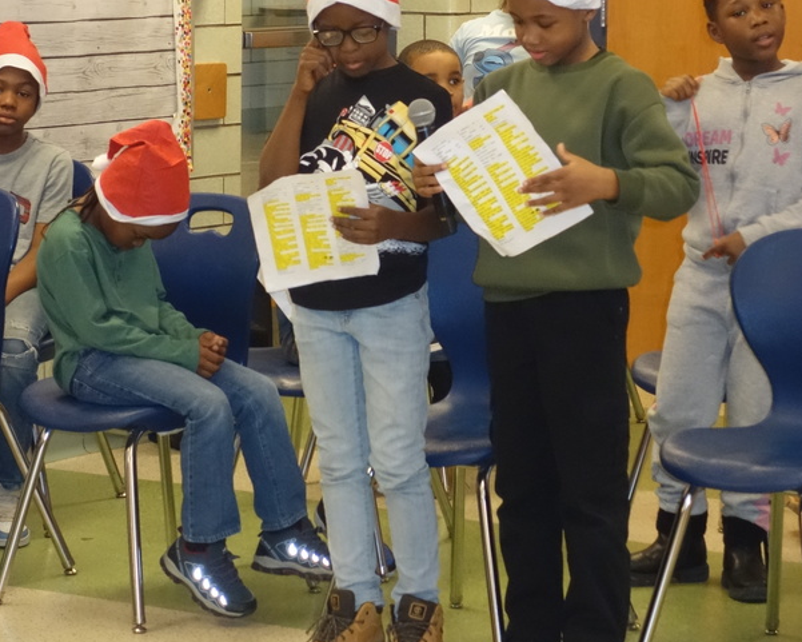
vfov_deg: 9.6
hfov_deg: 12.1
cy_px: 170
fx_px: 3798
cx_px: 445
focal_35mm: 160
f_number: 4.9
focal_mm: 37.1
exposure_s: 1/100
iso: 1600
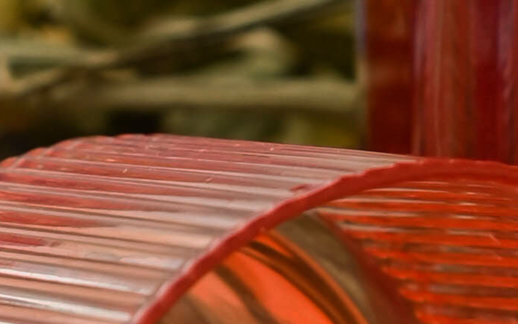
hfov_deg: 4.7
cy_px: -786
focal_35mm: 444
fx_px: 6269
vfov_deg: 2.9
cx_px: 850
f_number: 5
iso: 200
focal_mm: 50
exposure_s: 1/250
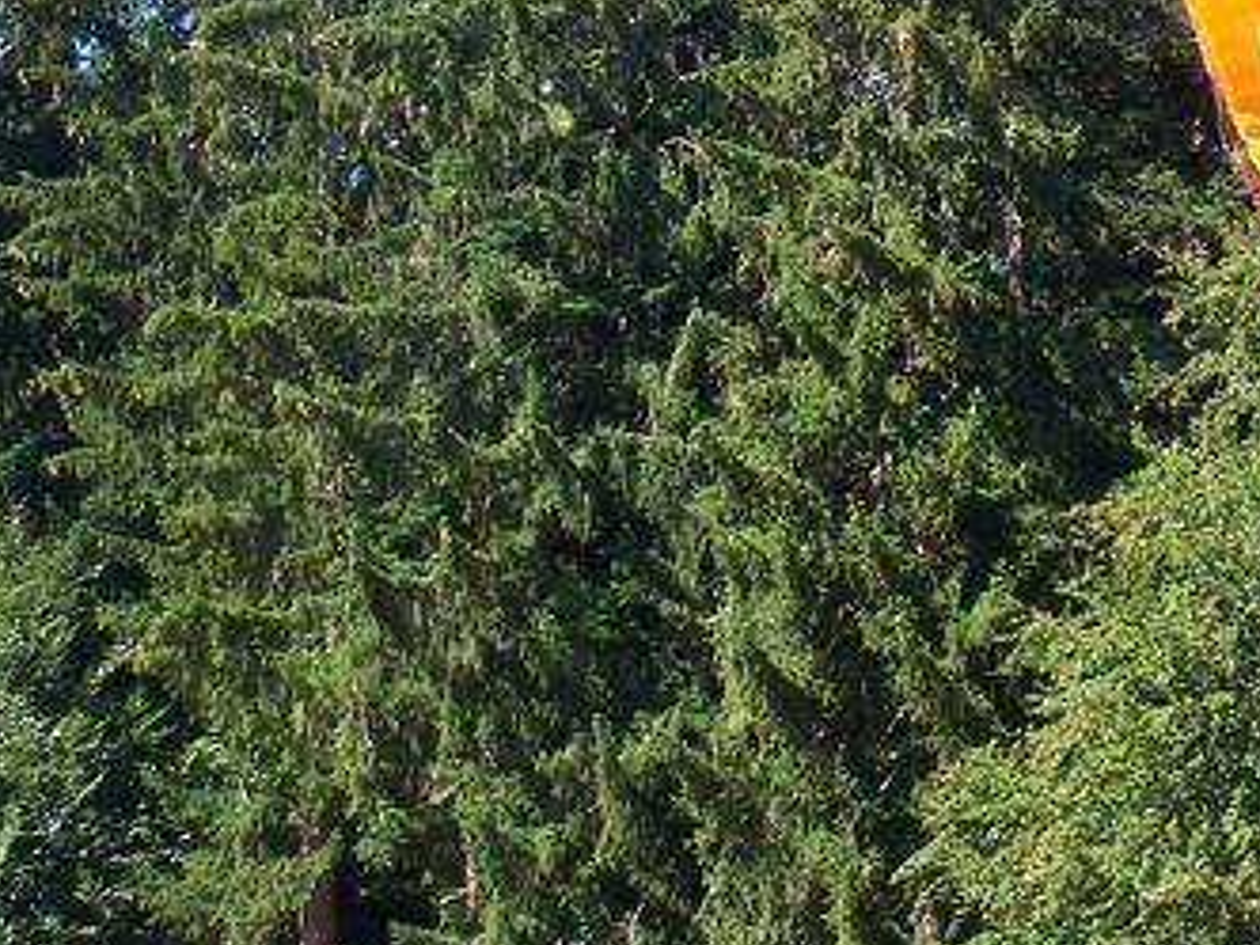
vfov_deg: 8.2
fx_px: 6515
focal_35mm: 179
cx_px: 1104
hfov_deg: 11.0
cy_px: -30
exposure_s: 1/250
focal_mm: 12.4
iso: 64
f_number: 3.2
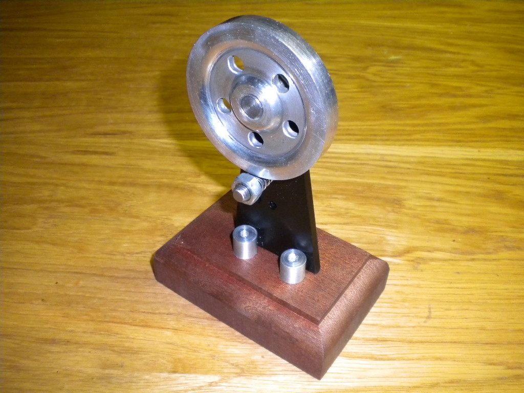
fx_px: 530
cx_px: 262
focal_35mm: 35
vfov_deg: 40.7
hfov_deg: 52.6
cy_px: 196
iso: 400
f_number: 4.6
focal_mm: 6.3
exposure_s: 1/30
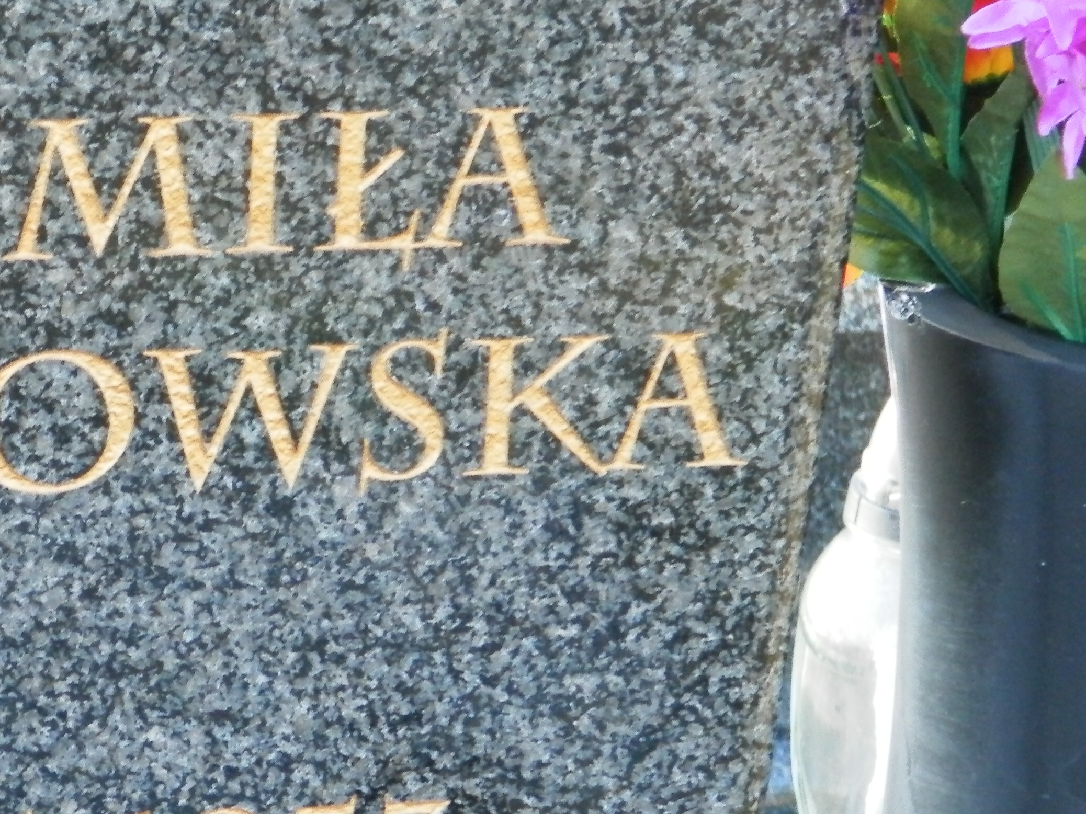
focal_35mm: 293
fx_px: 9192
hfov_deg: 6.7
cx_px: -41
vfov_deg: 5.1
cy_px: 501
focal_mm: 23.6
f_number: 4.7
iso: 200
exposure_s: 1/40
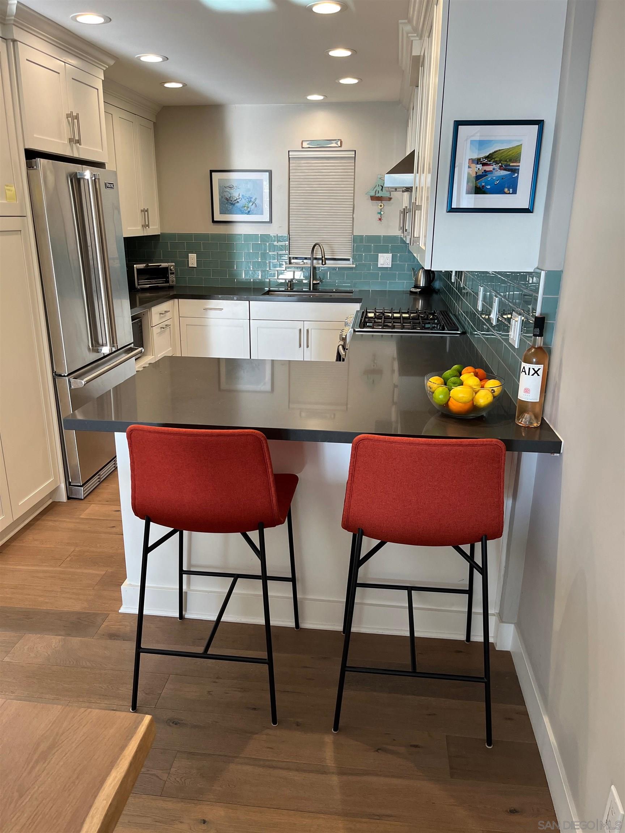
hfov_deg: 53.1
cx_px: 312
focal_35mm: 26
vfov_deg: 67.3
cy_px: 416
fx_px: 626
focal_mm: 5.1
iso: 125
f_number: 1.6
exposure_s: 1/120
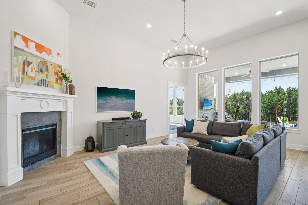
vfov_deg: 77.3
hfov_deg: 100.4
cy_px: 102
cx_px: 154
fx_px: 128
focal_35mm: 15
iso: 400
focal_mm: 10
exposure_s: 1/20
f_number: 8
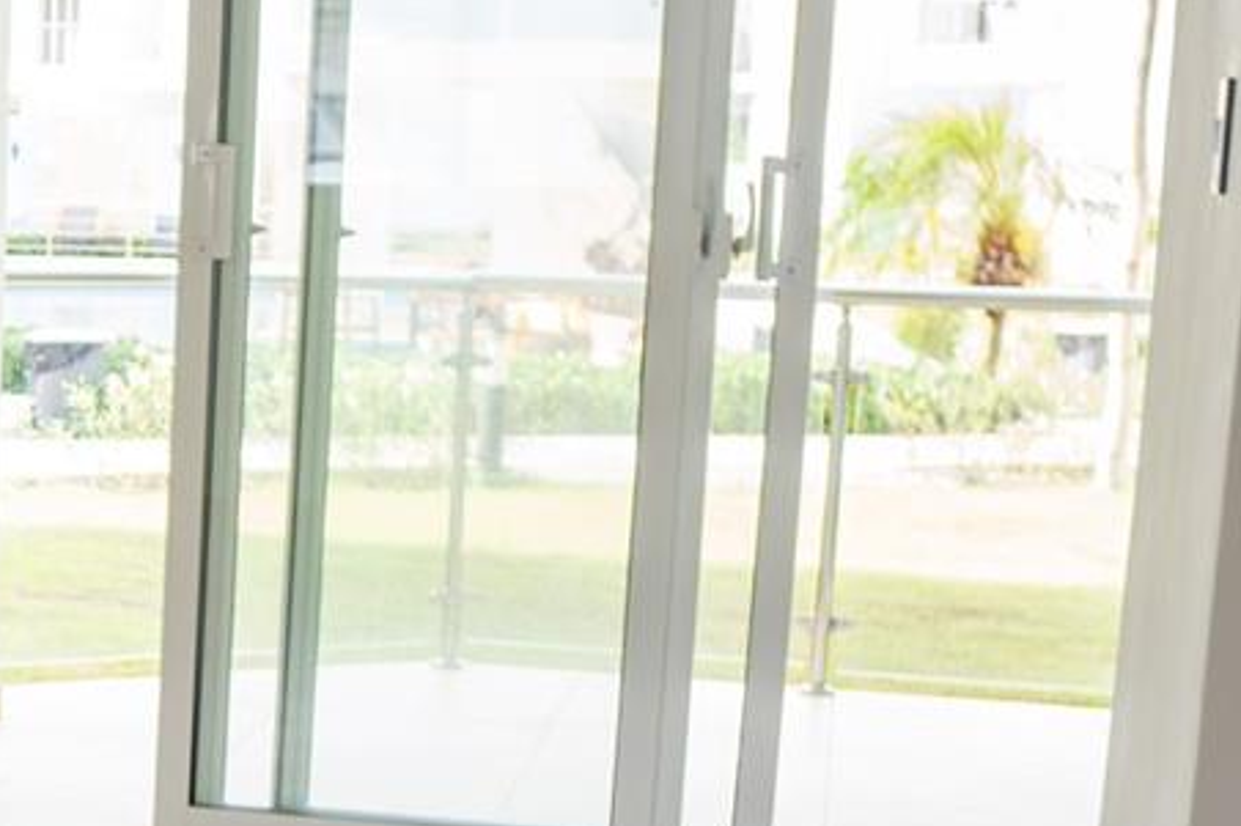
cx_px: -582
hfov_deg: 20.7
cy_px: 749
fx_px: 2929
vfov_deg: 15.9
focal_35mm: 85
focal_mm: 16
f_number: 2.2
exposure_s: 1/50
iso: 64
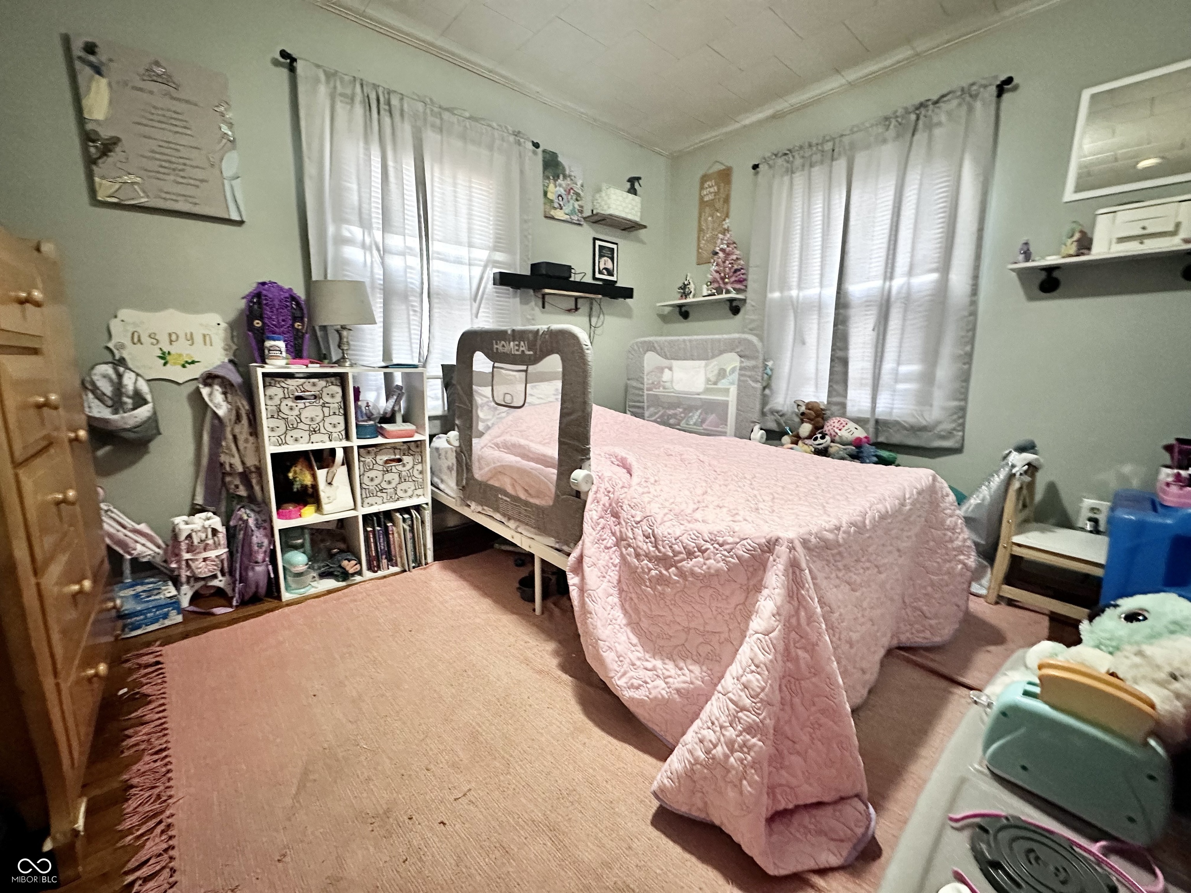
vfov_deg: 85.7
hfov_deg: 102.1
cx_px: 596
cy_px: 446
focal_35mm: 14
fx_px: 482
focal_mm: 2.22
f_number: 2.2
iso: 800
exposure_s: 1/40
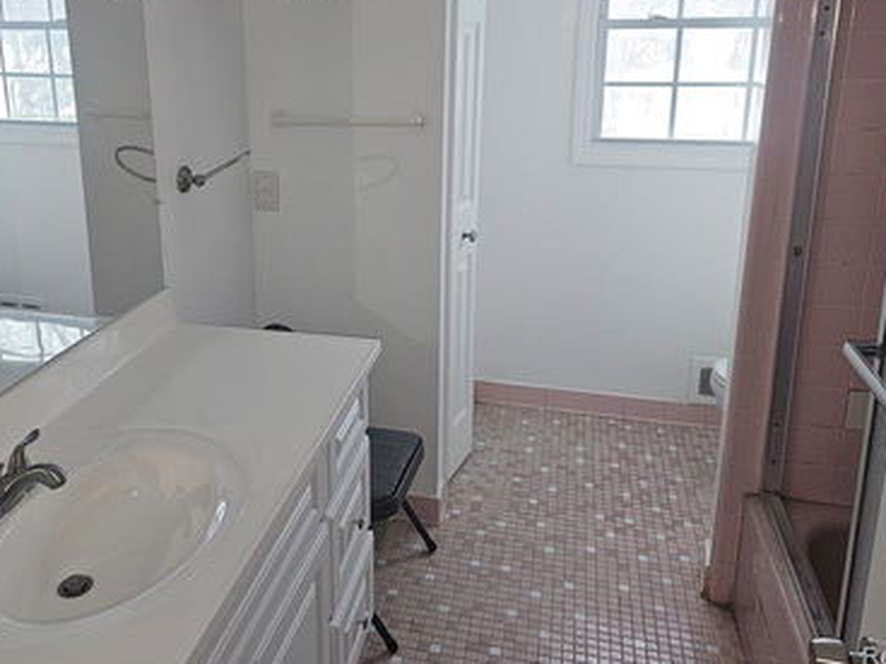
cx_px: 368
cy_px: 214
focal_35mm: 32
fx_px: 819
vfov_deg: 43.5
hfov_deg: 56.5
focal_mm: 6.3
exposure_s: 1/60
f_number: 1.7
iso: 80
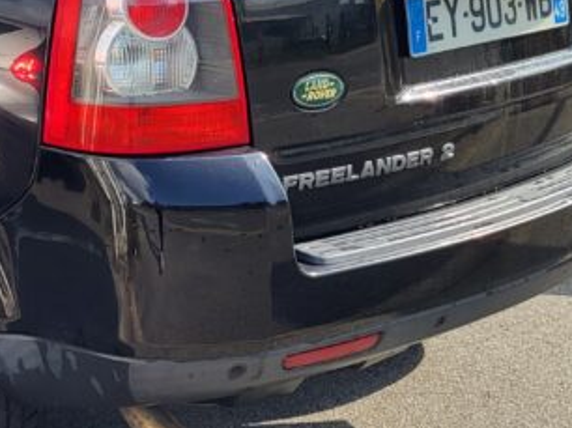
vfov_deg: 21.1
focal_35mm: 68
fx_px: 1123
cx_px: 52
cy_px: 45
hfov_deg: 27.5
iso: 40
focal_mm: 5.4
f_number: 1.8
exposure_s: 1/1111
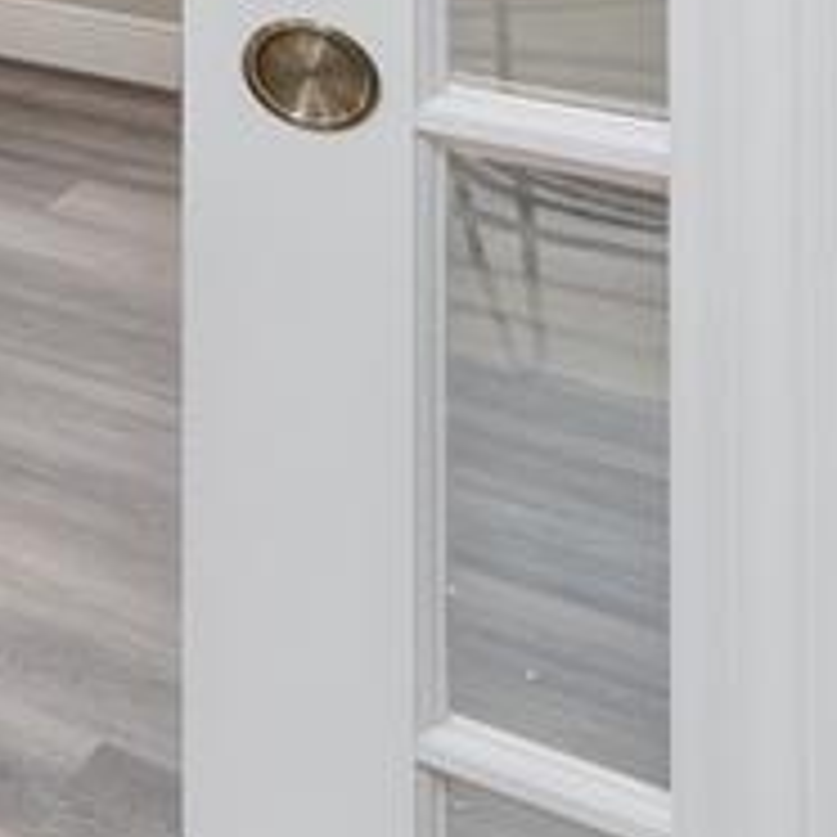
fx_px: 2052
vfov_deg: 19.5
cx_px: -1310
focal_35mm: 75
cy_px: -482
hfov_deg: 13.7
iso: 100
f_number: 6.3
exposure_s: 1/3
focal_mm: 16
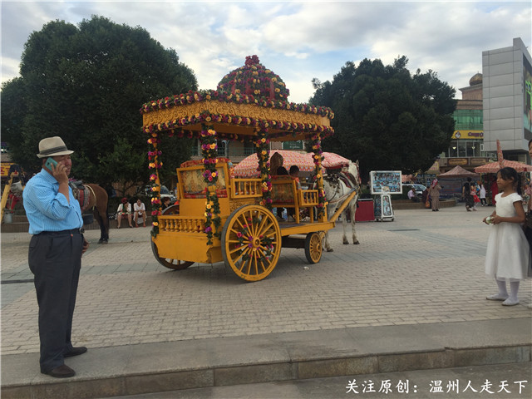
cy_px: 200
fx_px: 446
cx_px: 266
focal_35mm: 29
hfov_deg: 61.7
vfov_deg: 48.2
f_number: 2.2
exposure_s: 1/421
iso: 32
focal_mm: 4.15
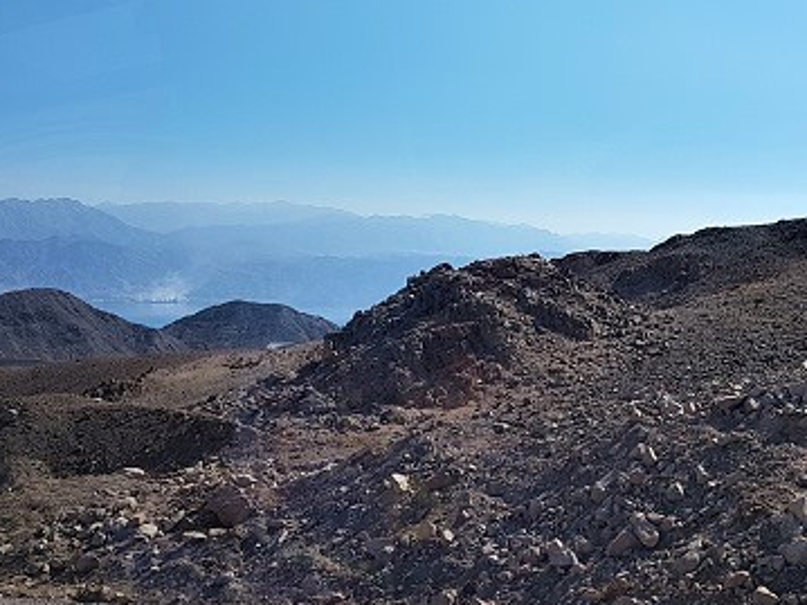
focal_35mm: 58
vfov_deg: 25.0
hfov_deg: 32.6
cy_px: 187
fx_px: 1352
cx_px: 614
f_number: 1.7
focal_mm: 4.2
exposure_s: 1/1968
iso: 40
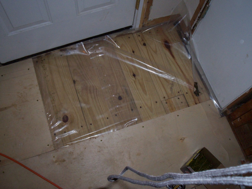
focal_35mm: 36
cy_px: 94
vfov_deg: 39.7
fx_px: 262
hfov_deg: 51.4
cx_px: 126
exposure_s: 1/64
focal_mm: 5.9
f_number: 4.5
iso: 140
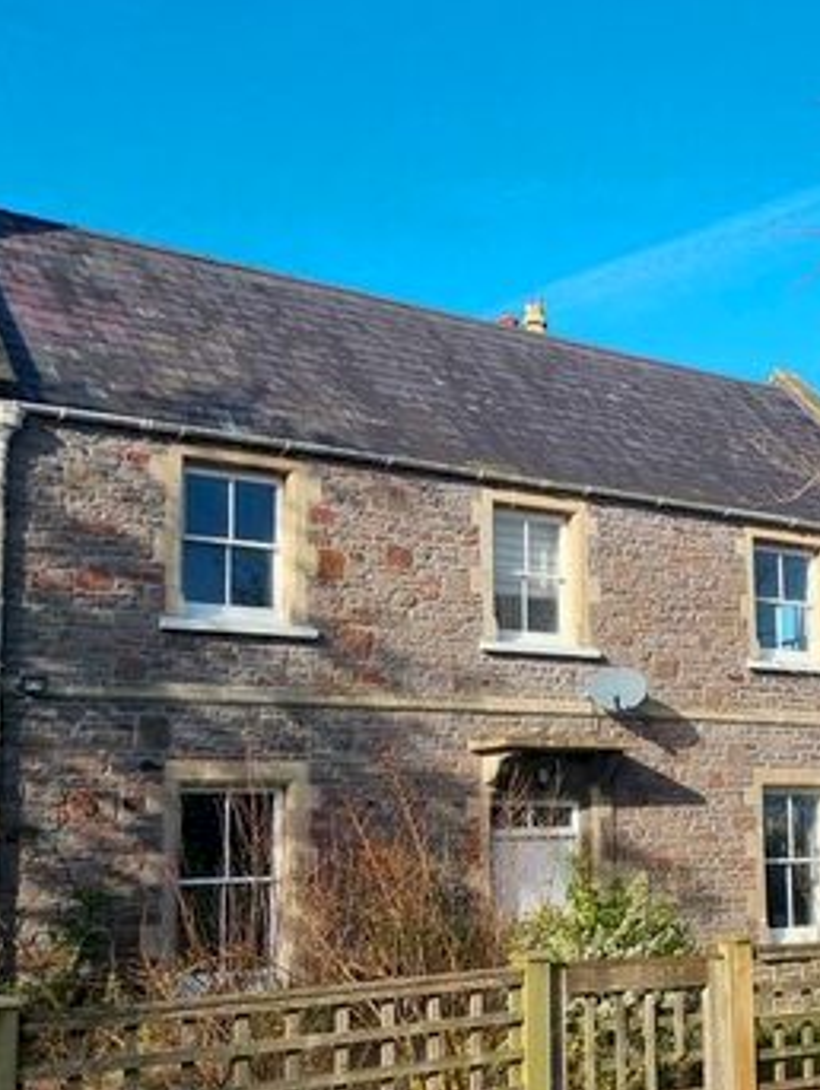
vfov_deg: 36.1
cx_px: 744
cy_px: 605
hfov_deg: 26.6
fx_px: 1671
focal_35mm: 53
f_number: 1.8
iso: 50
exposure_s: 1/1824
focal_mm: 5.4
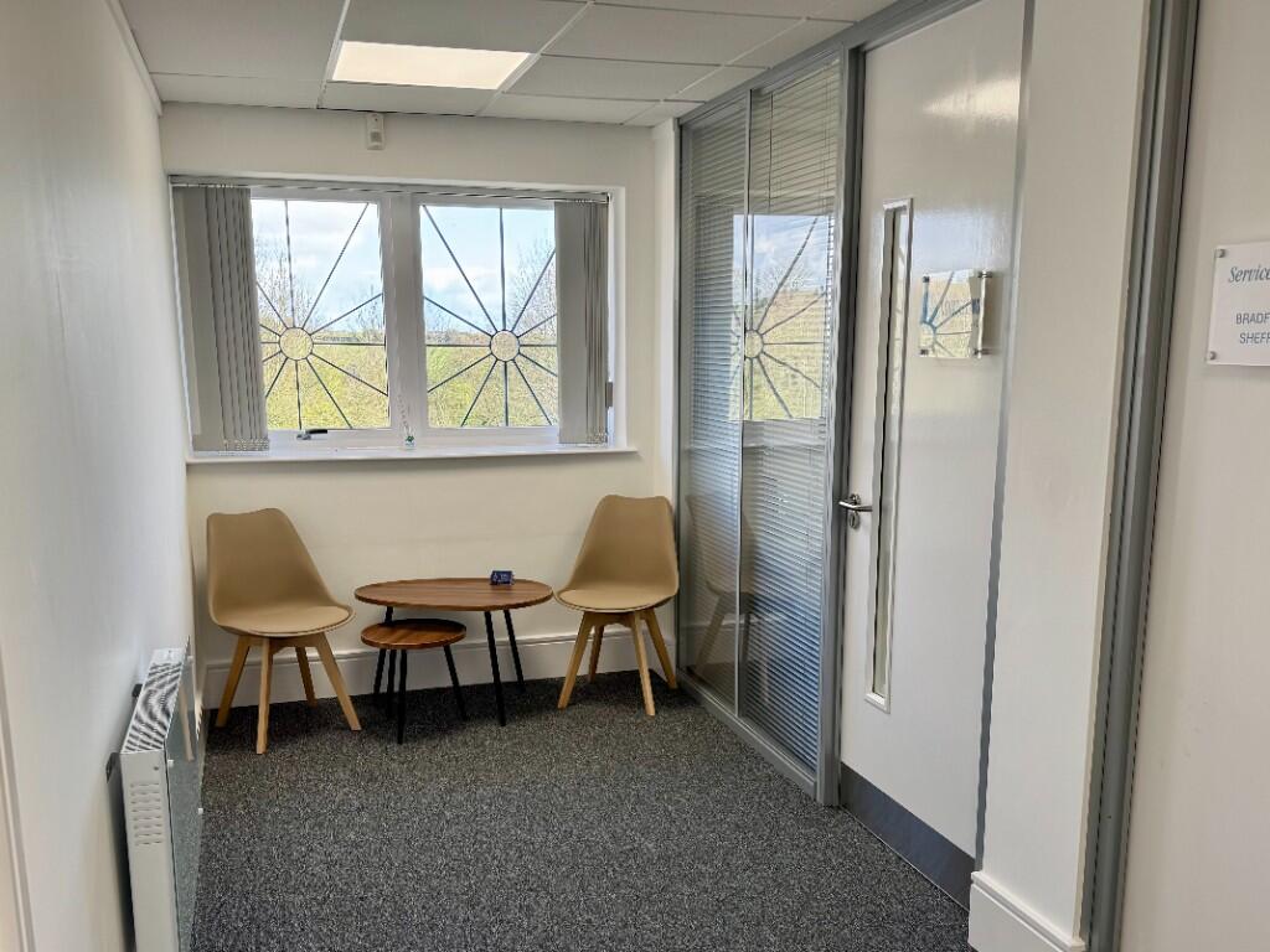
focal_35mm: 24
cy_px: 476
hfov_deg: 71.6
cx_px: 635
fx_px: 881
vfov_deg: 56.8
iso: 64
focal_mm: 6.76
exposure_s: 1/121
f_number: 1.78
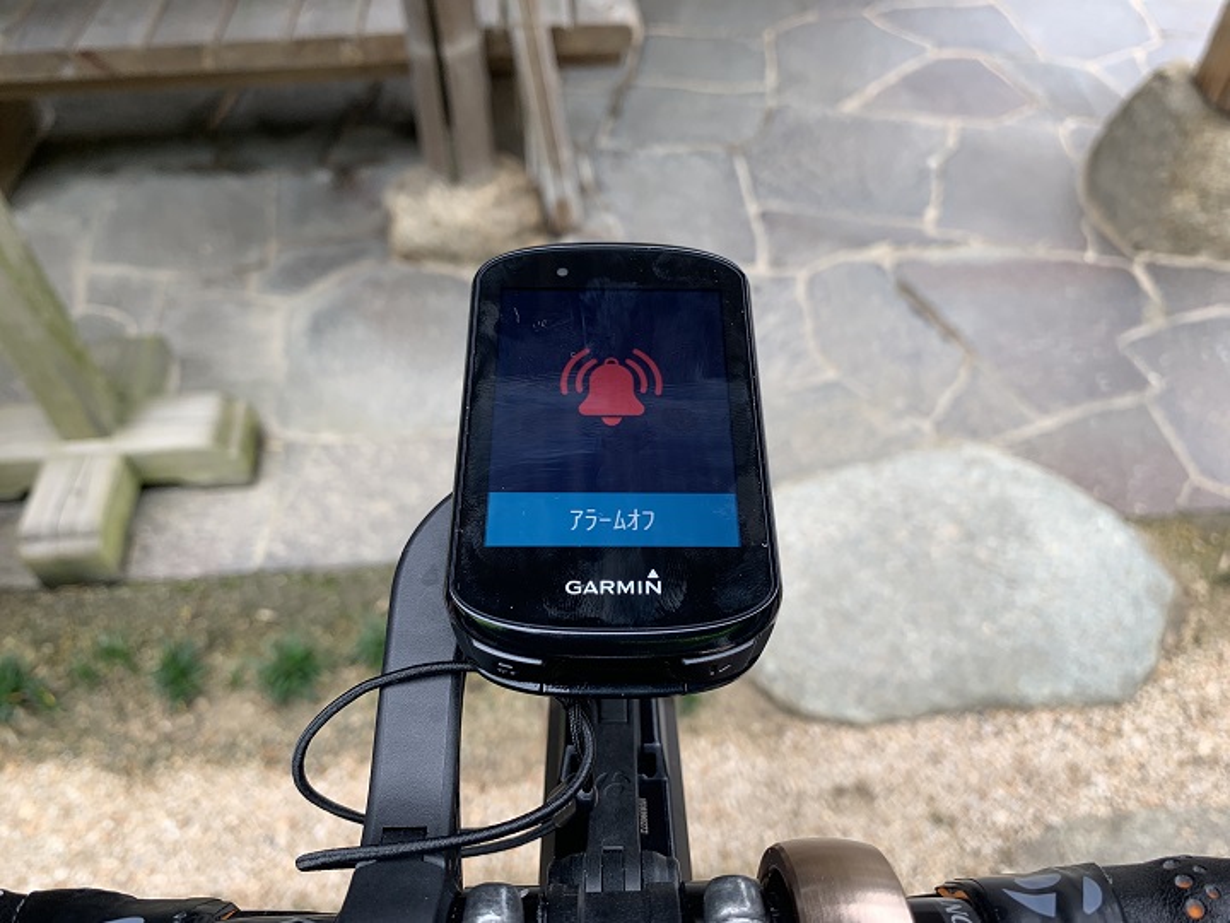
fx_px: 924
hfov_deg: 67.3
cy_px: 462
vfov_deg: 53.1
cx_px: 615
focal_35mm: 26
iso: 25
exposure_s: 1/136
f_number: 1.8
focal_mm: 4.25
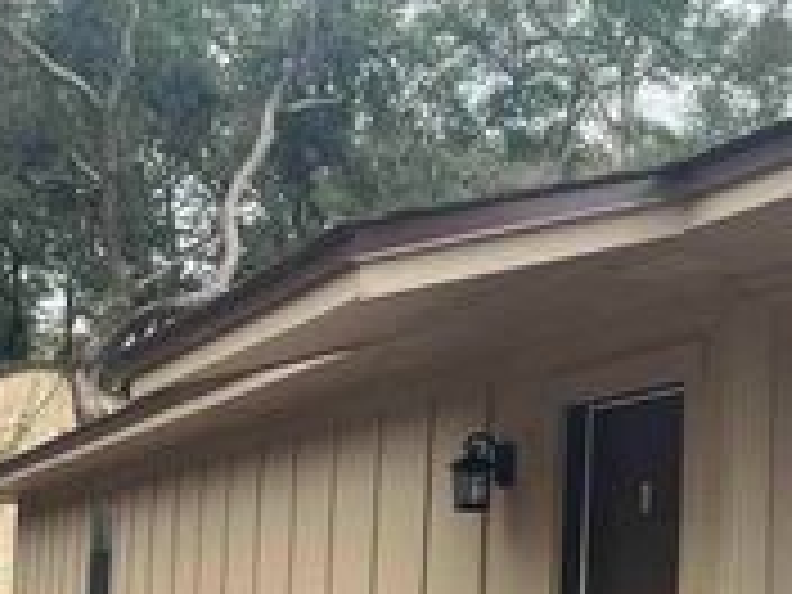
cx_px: 909
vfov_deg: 19.7
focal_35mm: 74
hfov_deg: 24.3
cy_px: 470
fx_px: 1693
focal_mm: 5.1
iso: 50
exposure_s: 1/122
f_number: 1.6
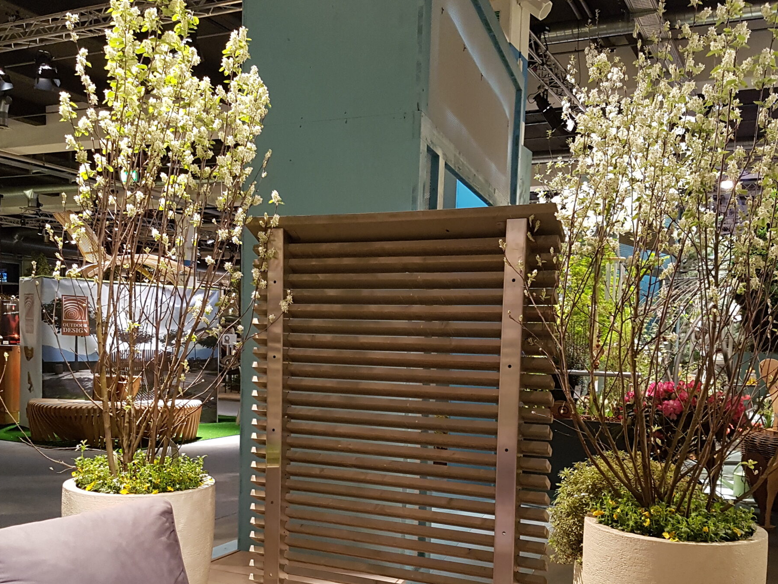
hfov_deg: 50.1
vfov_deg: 38.1
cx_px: 377
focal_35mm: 37
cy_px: 401
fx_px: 832
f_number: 1.7
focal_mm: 4.2
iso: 250
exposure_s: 1/25
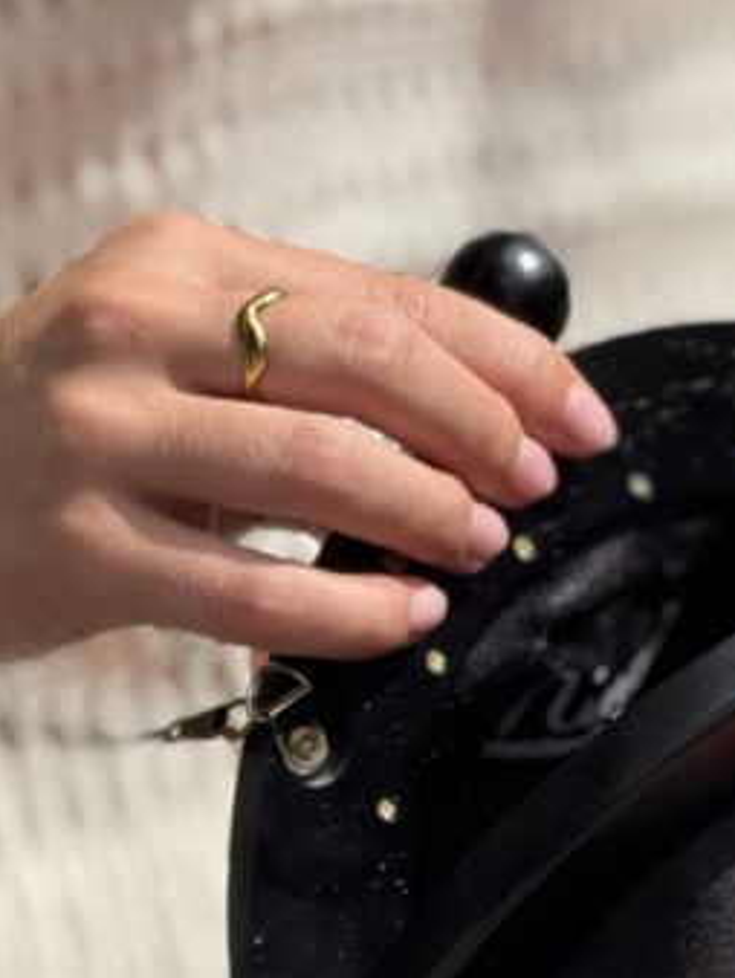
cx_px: 674
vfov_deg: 7.0
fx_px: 8030
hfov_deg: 5.2
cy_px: 897
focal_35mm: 284
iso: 50
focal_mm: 15.66
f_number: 2.8
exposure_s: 1/811
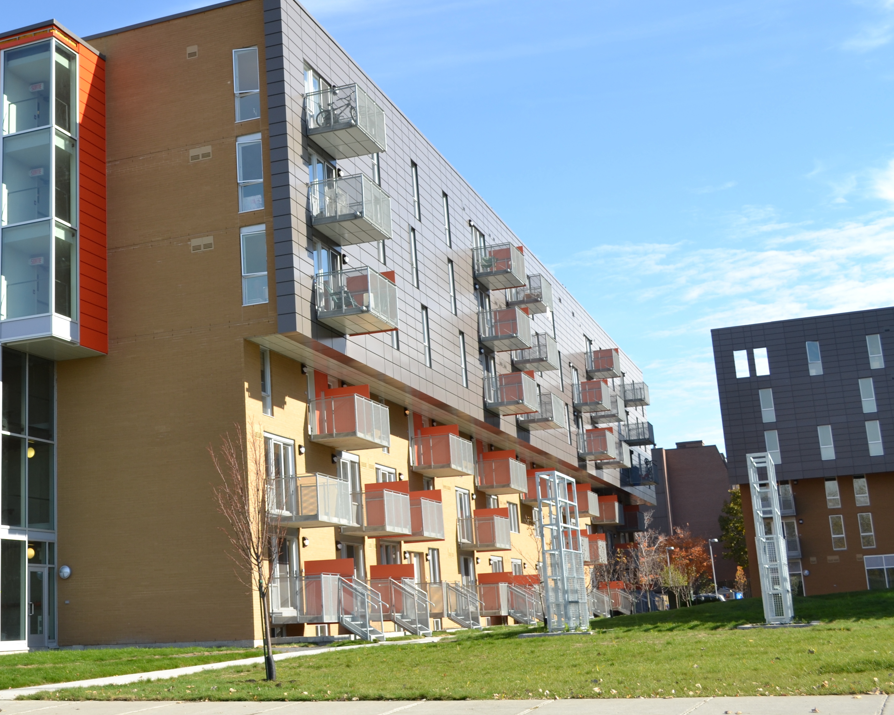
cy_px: 359
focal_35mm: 41
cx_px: 355
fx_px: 1085
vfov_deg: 36.5
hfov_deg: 44.5
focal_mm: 24
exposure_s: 1/160
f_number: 6.3
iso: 100
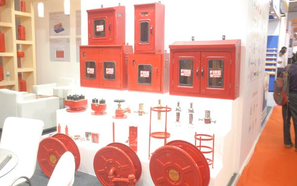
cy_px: 88
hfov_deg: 56.7
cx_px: 148
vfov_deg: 37.3
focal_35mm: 34
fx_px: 275
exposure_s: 1/80
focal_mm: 22
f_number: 4.5
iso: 1600
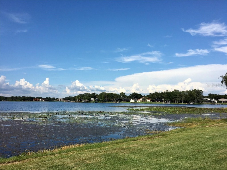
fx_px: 190
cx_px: 114
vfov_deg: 48.2
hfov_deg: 61.7
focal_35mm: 29
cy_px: 85
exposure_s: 1/2198
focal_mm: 4.15
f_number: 2.2
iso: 25
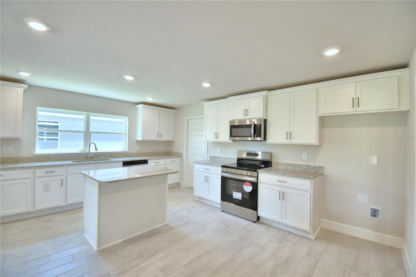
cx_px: 208
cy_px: 138
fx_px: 173
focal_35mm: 15
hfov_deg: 100.4
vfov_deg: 77.3
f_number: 4.5
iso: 320
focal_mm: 10
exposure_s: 1/125
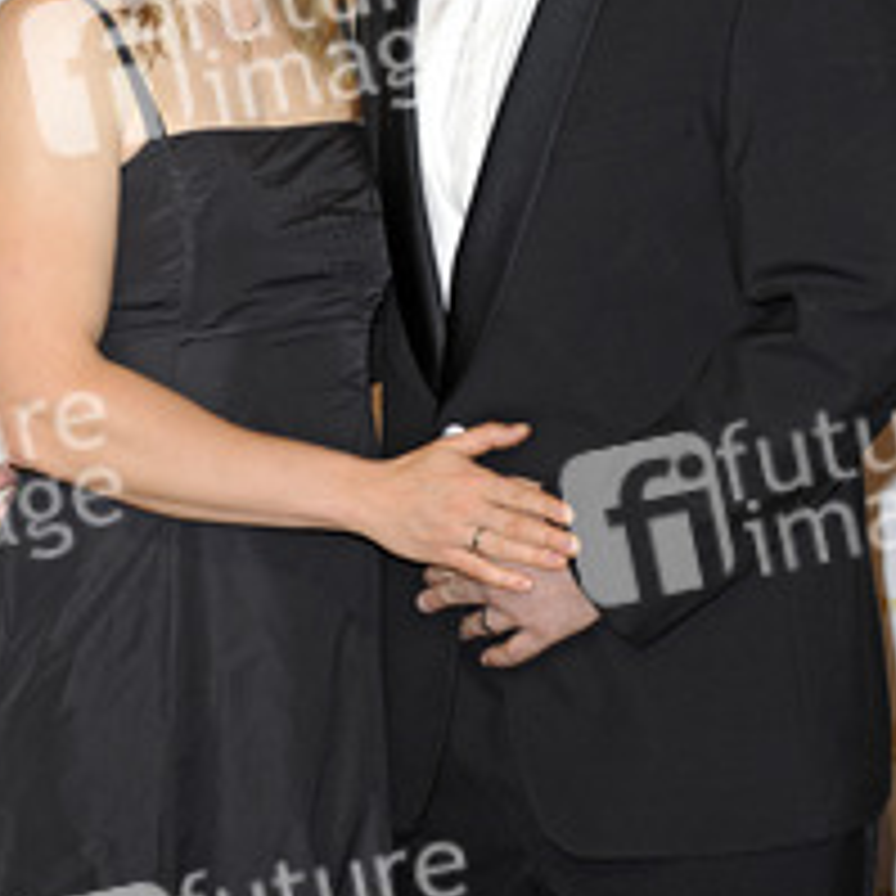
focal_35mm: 140
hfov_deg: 12.5
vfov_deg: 12.5
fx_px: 4100
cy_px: 275
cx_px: 383
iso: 800
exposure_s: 1/160
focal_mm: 82
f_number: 5.6
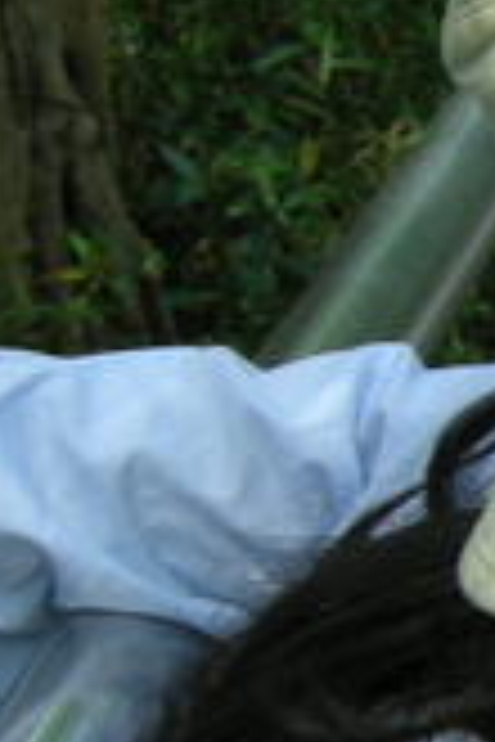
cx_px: 1166
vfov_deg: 15.0
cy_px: 567
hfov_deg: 9.1
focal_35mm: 136
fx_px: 2805
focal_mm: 7.5
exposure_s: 1/115
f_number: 3.8
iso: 64
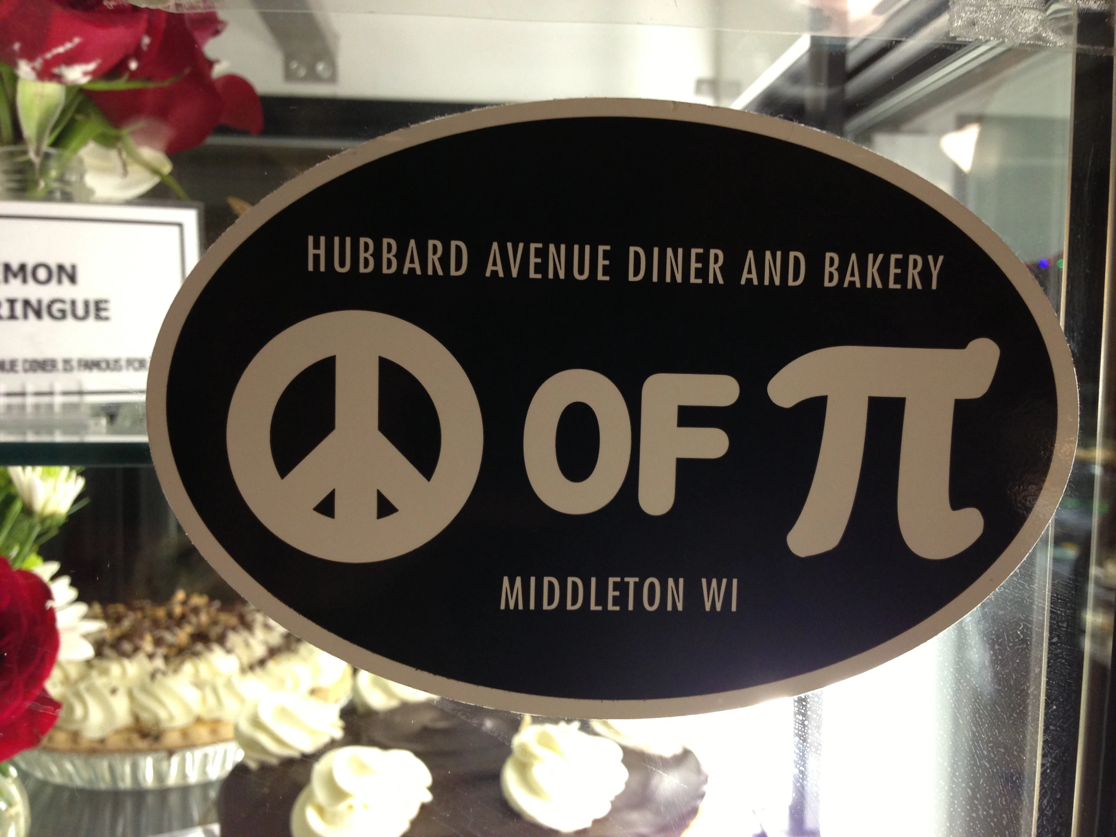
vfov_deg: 42.9
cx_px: 558
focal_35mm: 33
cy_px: 418
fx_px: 1064
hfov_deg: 55.4
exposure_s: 1/20
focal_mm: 4.13
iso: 160
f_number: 2.4
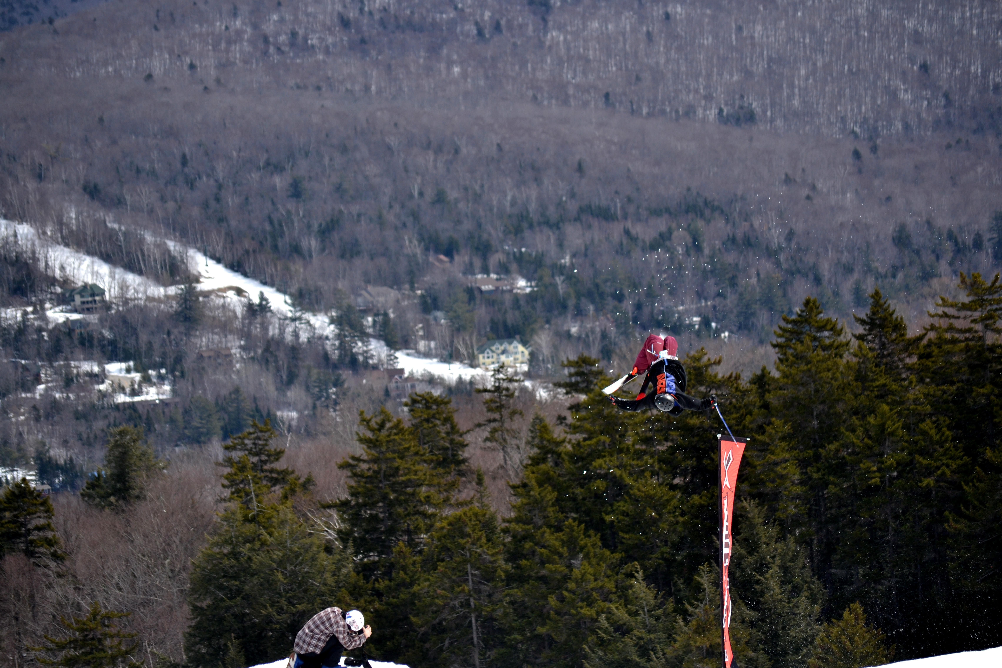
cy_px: 334
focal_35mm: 174
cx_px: 501
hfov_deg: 11.8
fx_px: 4843
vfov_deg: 7.9
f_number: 6.3
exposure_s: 1/1600
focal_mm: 116
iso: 400
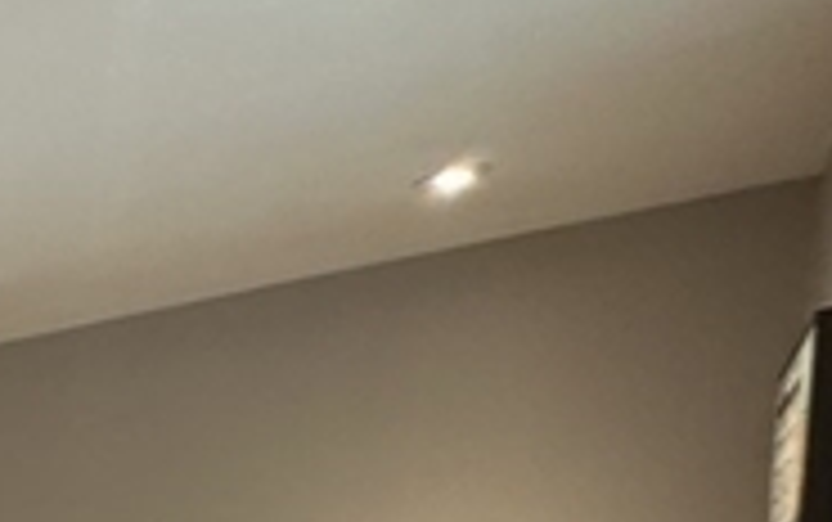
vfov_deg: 12.9
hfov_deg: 17.6
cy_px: 1179
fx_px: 1861
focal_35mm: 82
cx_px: -841
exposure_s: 1/60
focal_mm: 2.22
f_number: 2.2
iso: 200
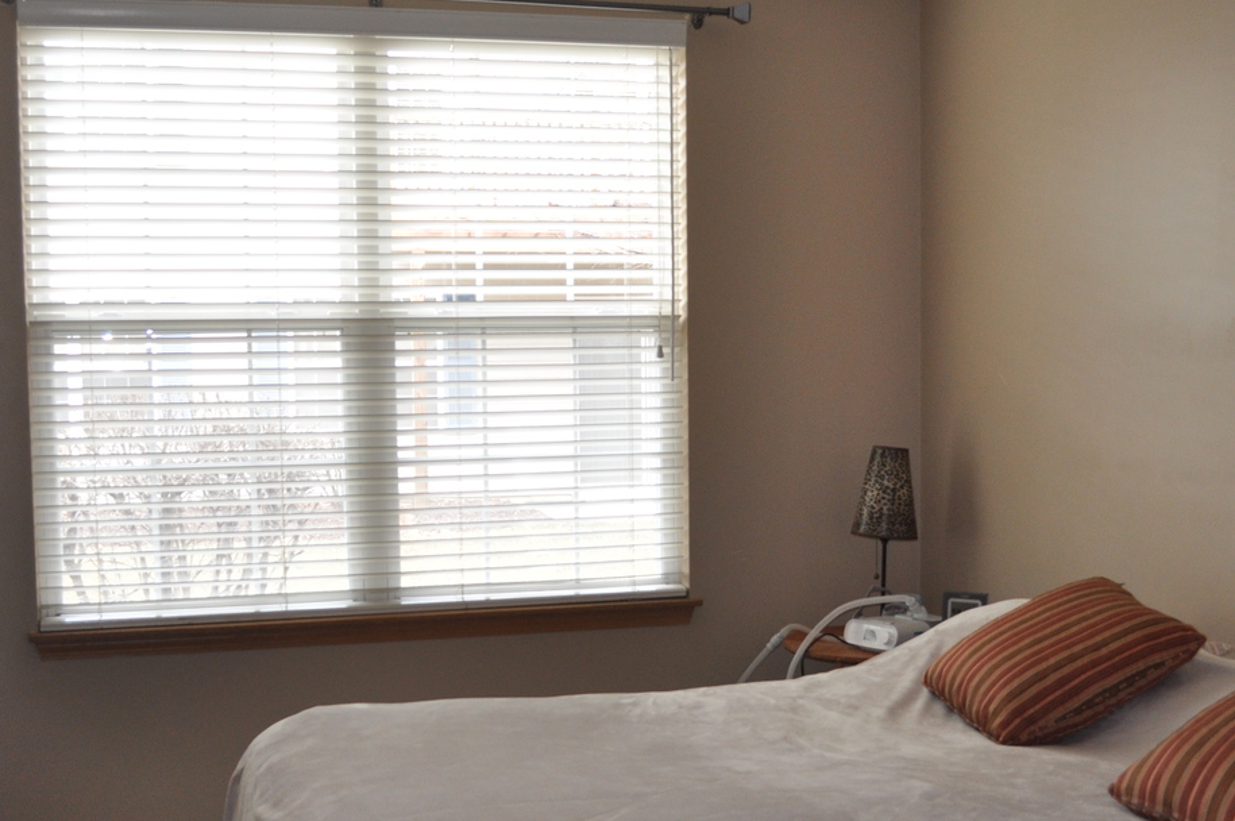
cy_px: 482
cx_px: 645
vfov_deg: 28.0
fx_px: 1645
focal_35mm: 48
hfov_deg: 41.1
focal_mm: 18
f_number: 3.5
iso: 400
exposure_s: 1/125
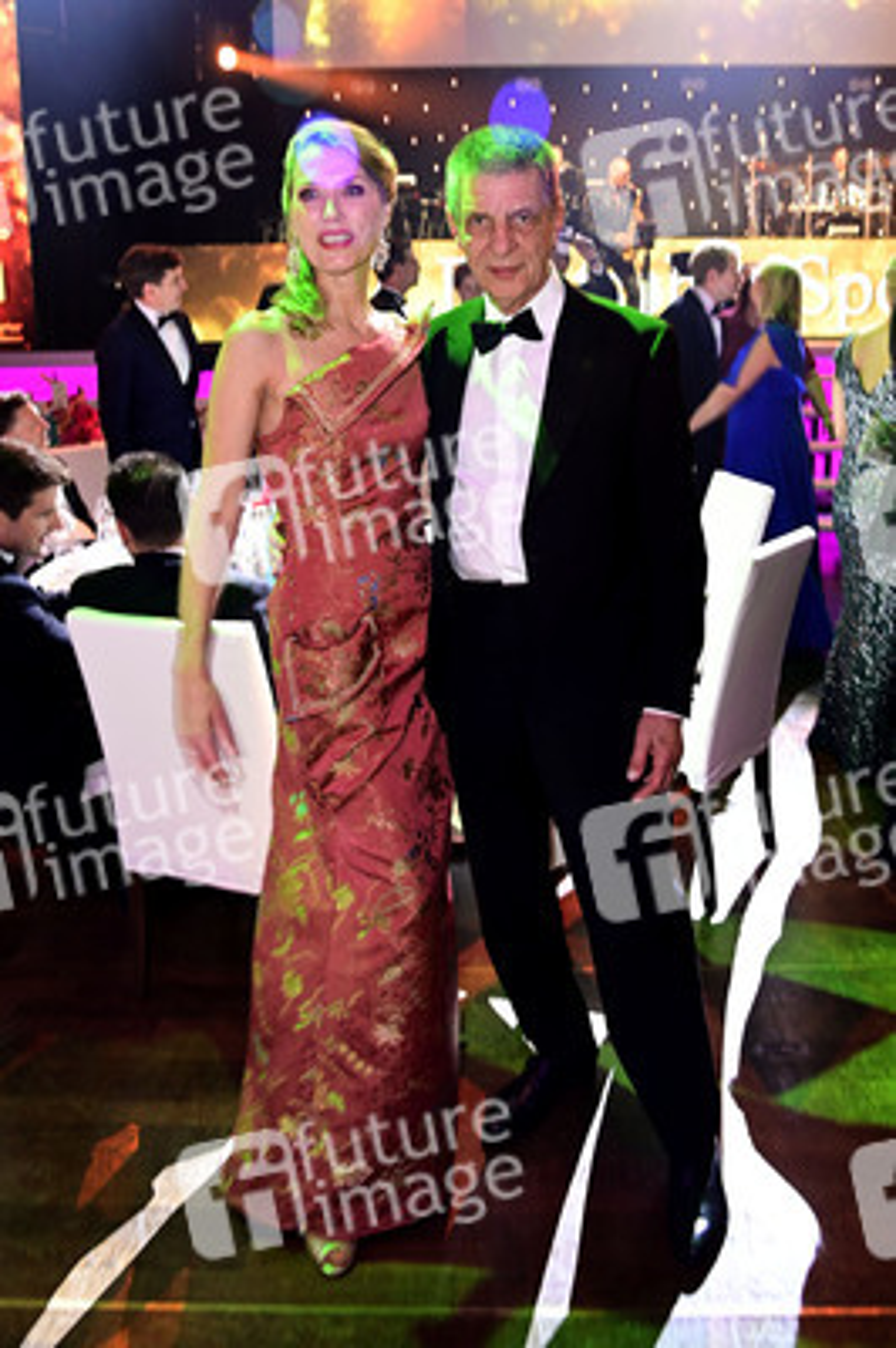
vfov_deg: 73.8
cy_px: 674
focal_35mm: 24
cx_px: 448
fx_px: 897
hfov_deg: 53.1
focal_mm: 24
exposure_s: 1/30
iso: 2500
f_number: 5
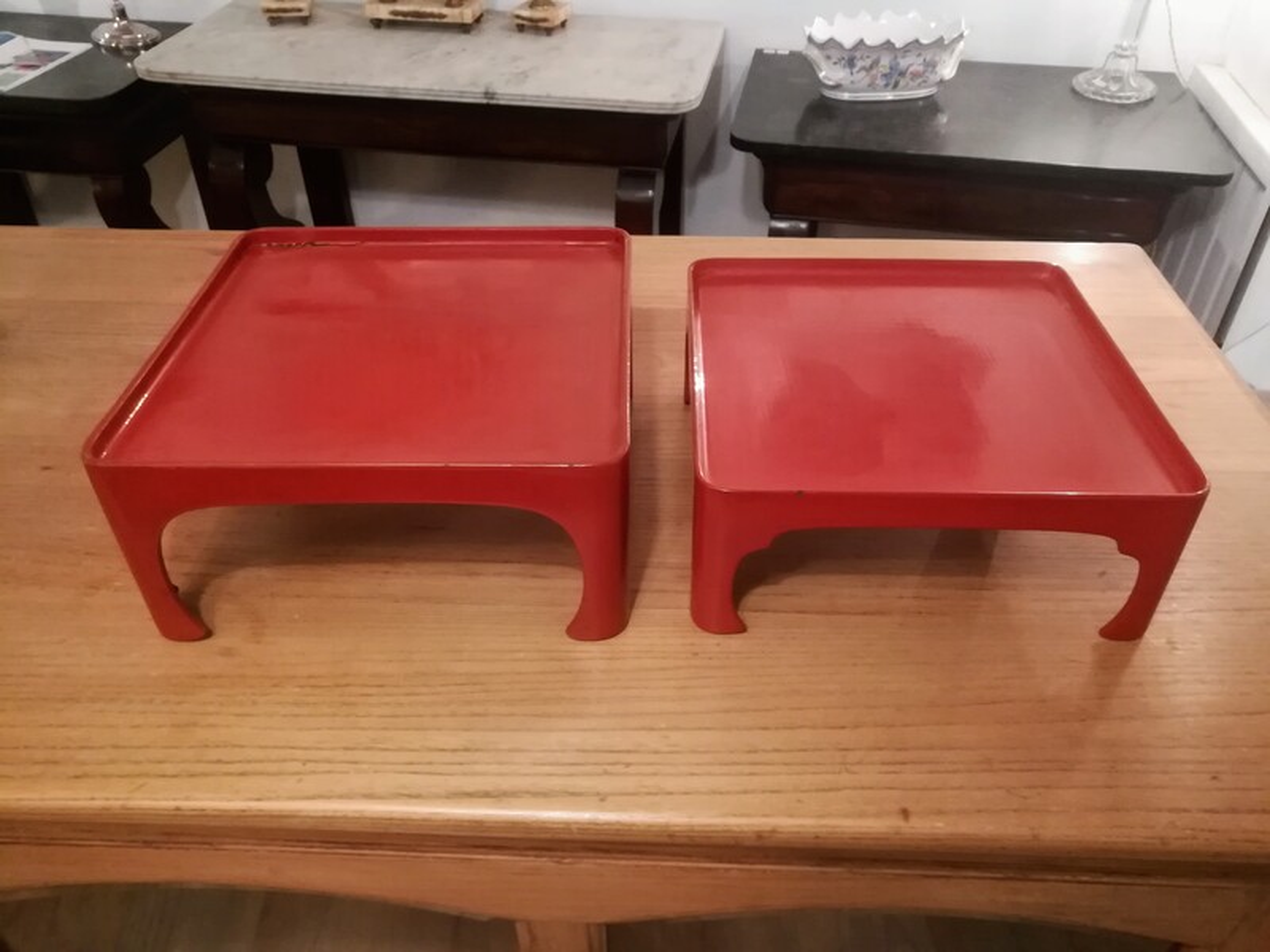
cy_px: 476
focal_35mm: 26
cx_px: 635
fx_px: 954
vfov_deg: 53.1
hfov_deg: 67.3
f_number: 2.2
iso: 500
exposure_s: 1/20
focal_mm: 3.83
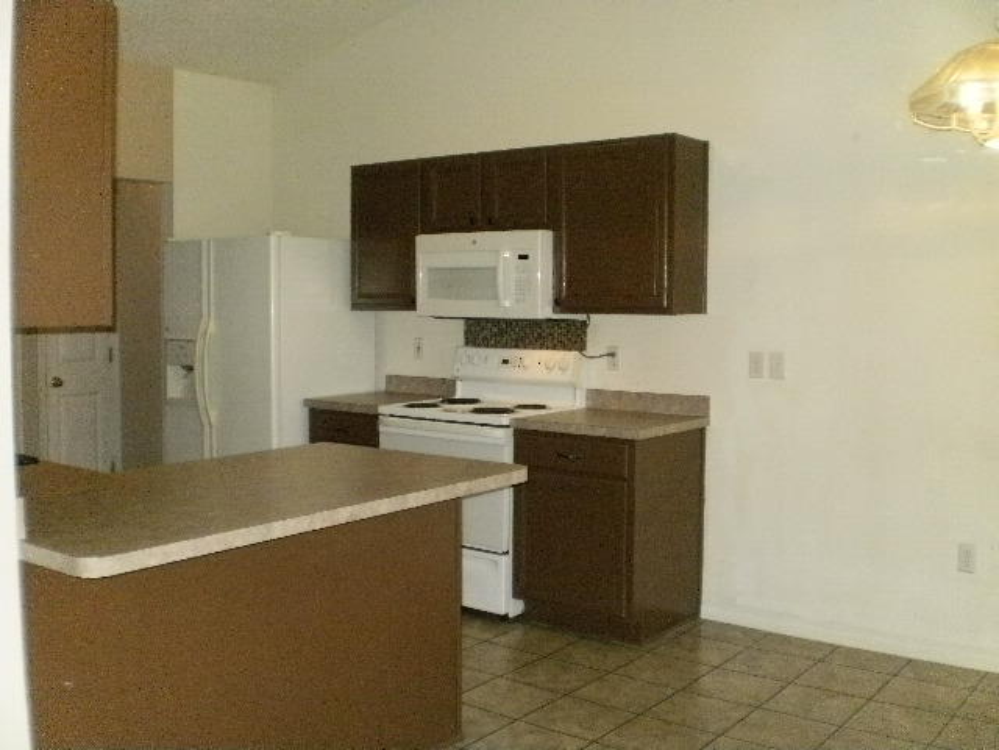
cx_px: 500
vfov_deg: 37.7
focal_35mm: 38
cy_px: 375
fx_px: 1097
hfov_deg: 49.0
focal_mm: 6.3
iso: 400
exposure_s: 1/250
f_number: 3.1
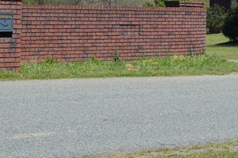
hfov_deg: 23.3
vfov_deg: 16.5
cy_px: 40
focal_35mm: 82
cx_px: 263
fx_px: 541
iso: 100
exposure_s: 1/250
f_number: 8
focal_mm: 20
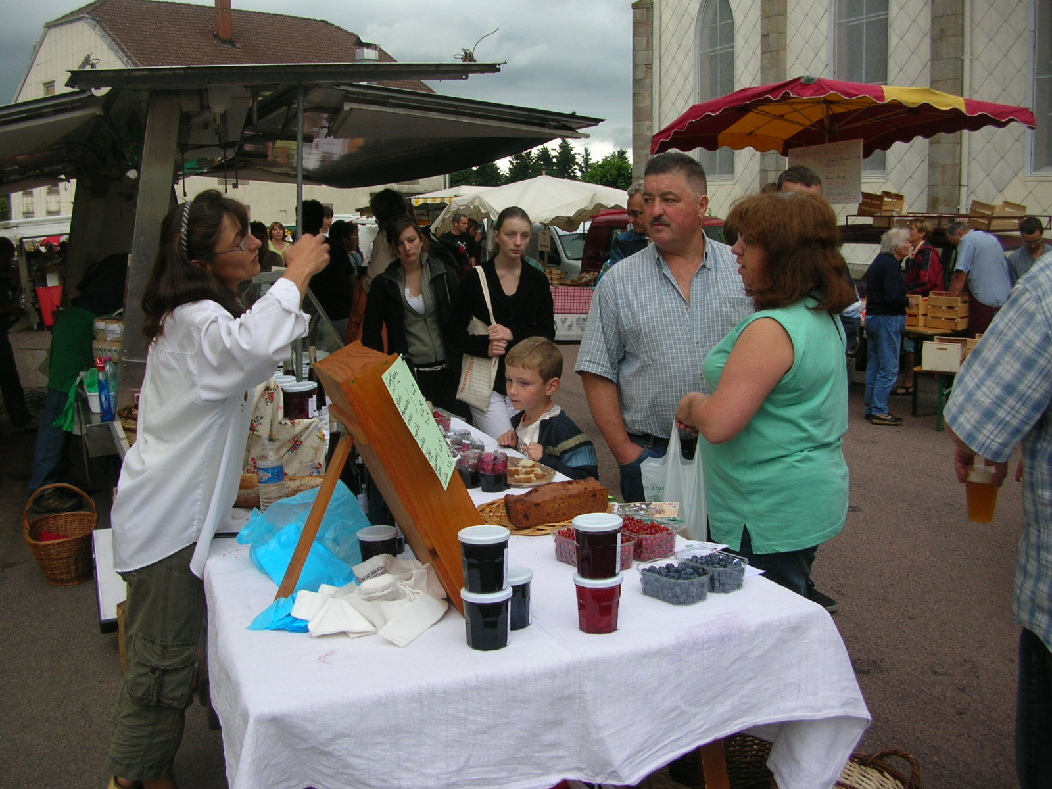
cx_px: 526
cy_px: 394
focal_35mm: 35
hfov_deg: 52.6
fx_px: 1064
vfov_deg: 40.7
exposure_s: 1/186
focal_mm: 5.8
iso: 50
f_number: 2.8
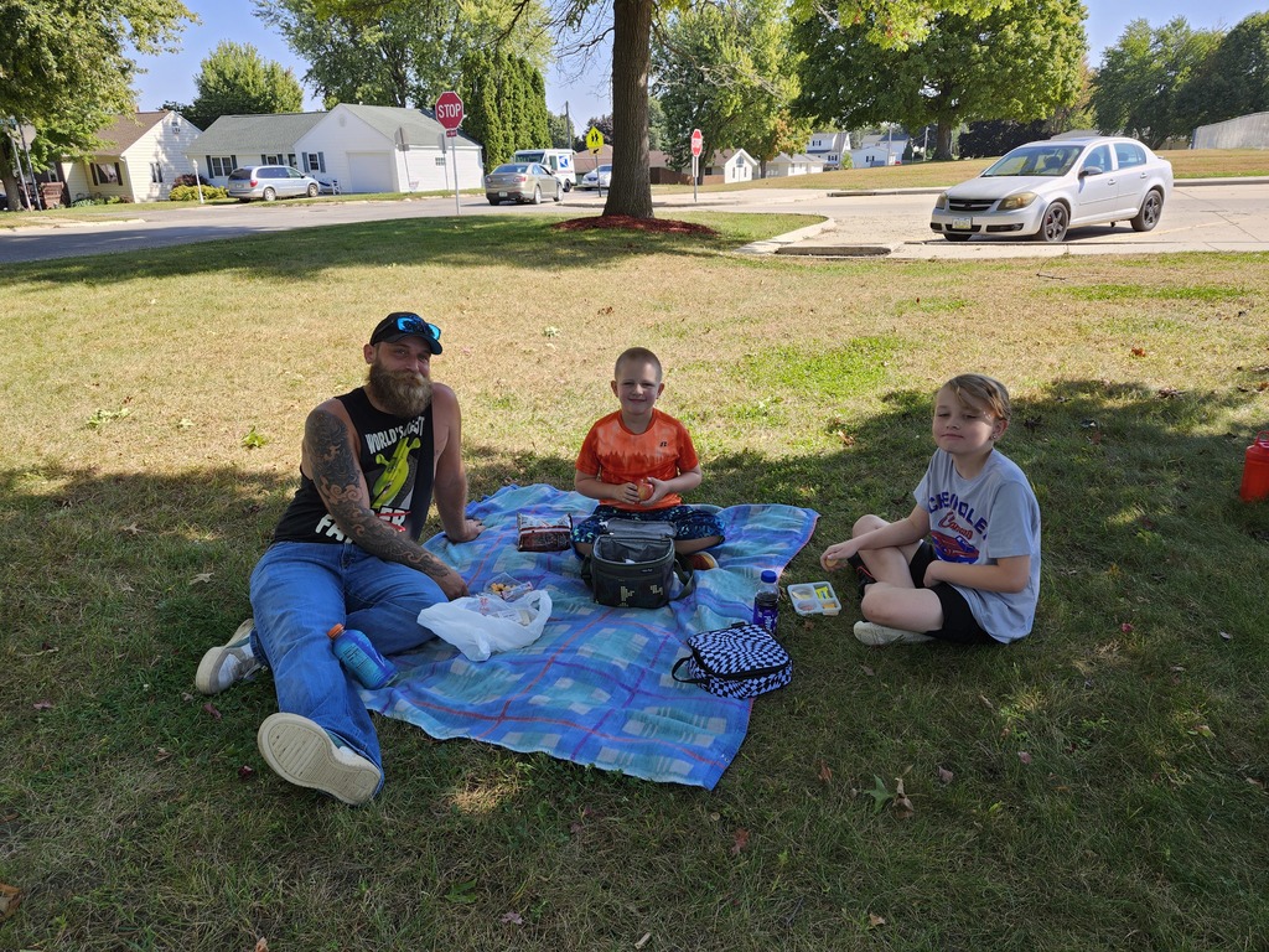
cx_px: 634
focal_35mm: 23
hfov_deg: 73.9
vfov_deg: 58.9
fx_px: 843
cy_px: 476
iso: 25
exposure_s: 1/494
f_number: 1.8
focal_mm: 5.54
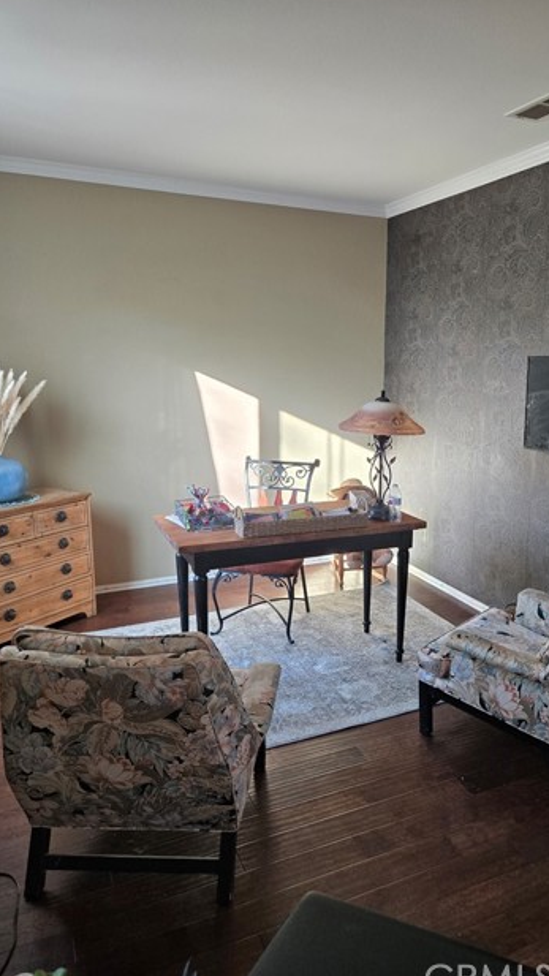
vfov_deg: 71.9
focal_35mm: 26
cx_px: 364
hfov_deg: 43.8
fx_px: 673
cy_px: 495
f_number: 1.8
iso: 125
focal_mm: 5.4
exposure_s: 1/120
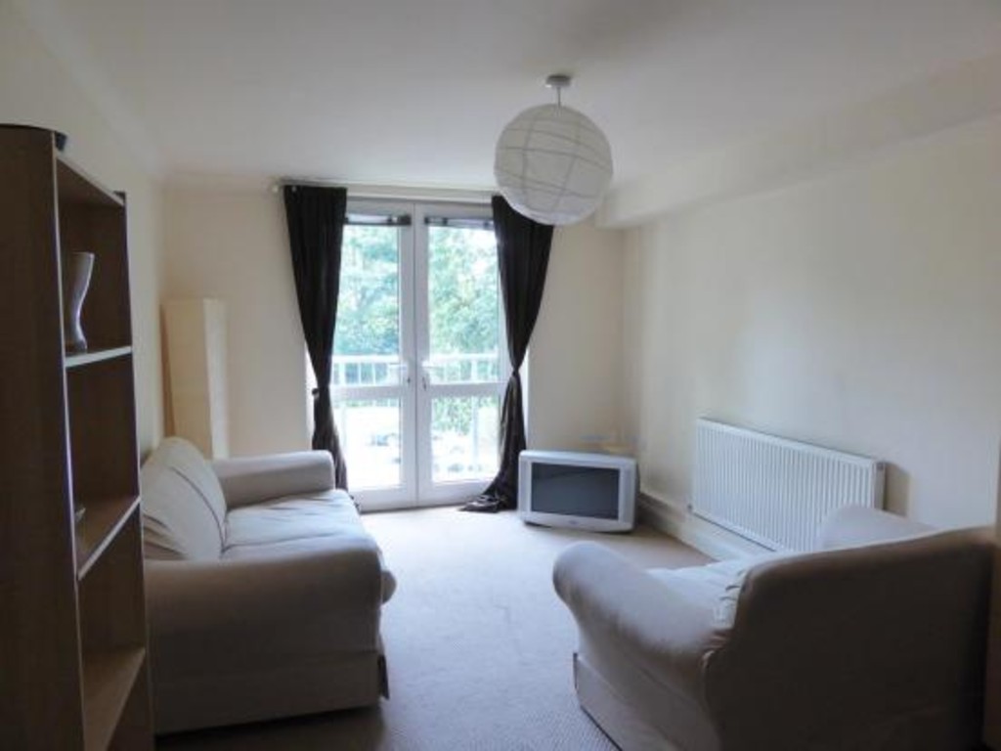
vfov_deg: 54.9
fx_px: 723
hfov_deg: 69.4
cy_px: 376
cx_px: 500
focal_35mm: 25
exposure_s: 1/50
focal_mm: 4.3
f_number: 3.3
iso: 400
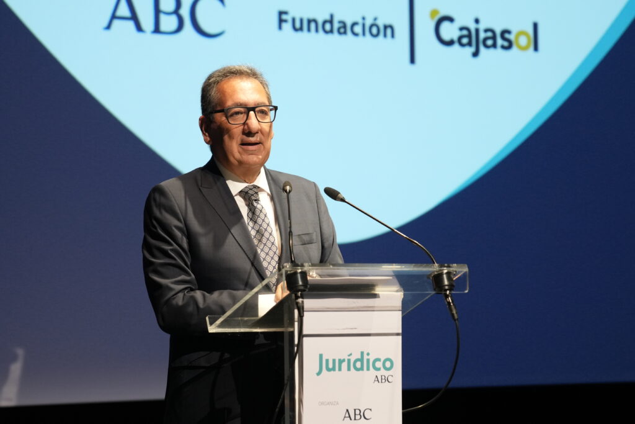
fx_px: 1852
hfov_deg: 19.5
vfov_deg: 13.0
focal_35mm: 105
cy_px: 212
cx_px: 318
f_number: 2.8
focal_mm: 70
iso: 2000
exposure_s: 1/160
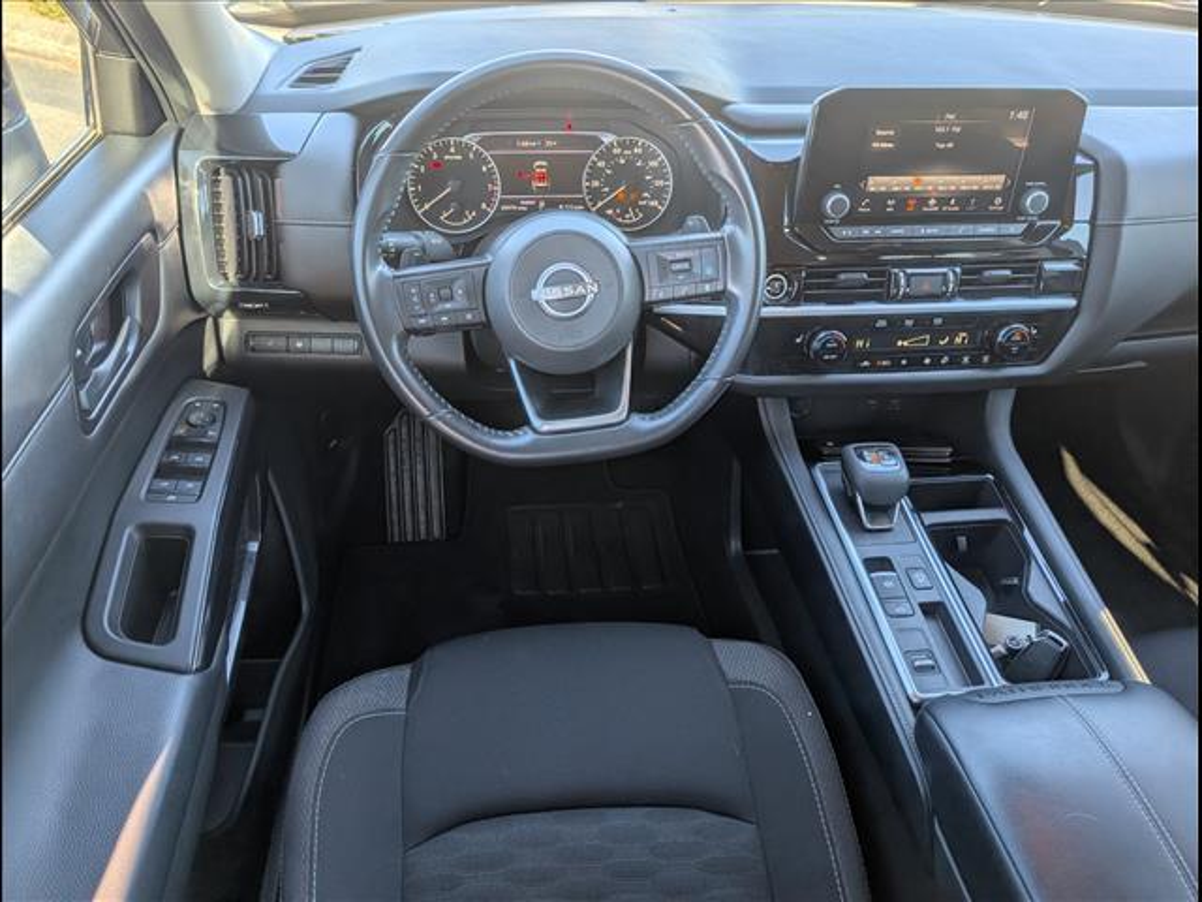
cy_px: 451
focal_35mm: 24
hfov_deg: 71.6
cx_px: 601
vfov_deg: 56.8
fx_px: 833
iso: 20
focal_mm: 6.9
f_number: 1.68
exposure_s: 1/270
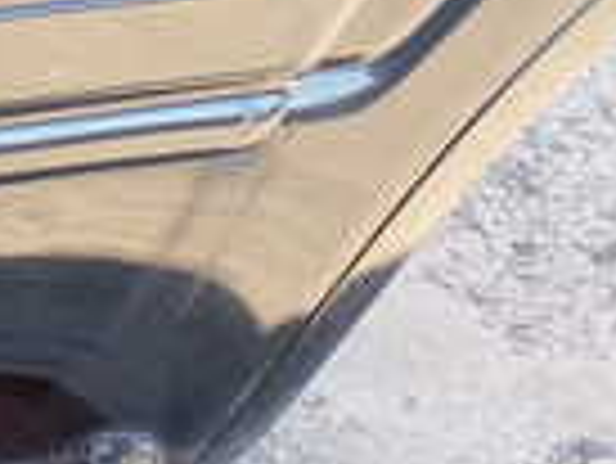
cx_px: -40
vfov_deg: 9.1
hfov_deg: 12.3
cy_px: -248
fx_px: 2814
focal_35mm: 158
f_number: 2.5
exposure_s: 1/80
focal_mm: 6.37
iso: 125
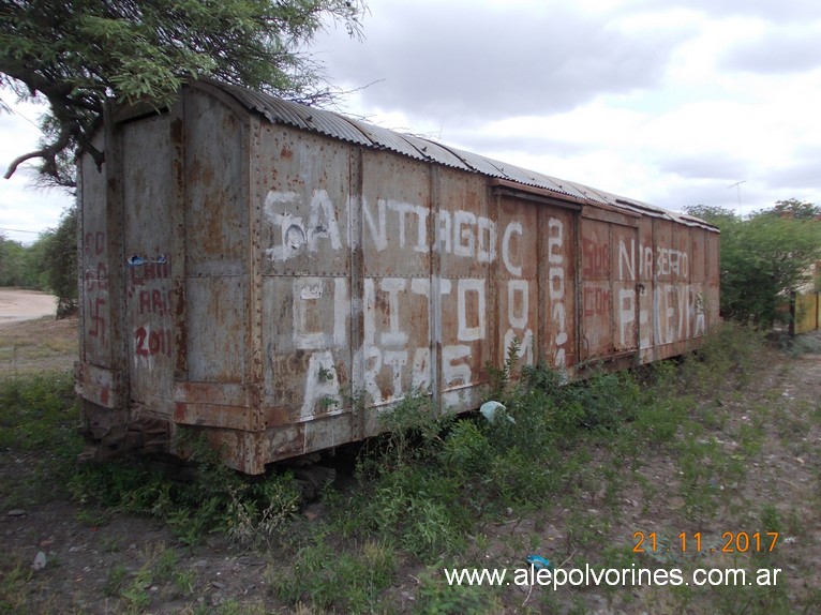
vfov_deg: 49.7
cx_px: 410
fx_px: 664
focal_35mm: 28
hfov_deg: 63.5
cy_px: 308
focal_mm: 4
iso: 80
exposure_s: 1/200
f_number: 5.4
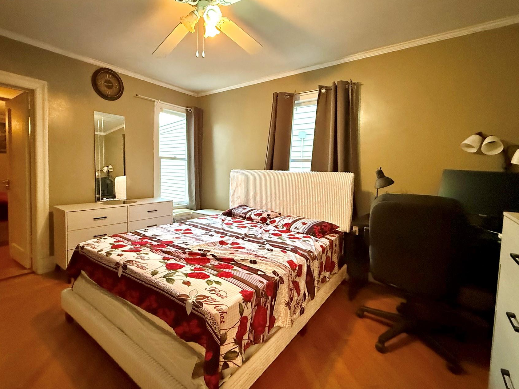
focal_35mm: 17
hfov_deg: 90.8
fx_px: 255
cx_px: 236
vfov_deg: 74.7
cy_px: 185
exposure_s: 1/60
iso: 800
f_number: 2.2
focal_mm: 2.22
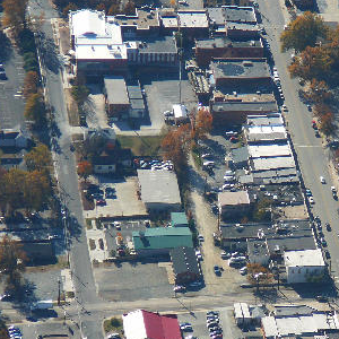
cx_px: 271
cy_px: 192
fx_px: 3989
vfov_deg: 4.9
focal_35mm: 360
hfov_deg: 4.9
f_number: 4.1
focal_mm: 34.1
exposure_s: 1/500
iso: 80
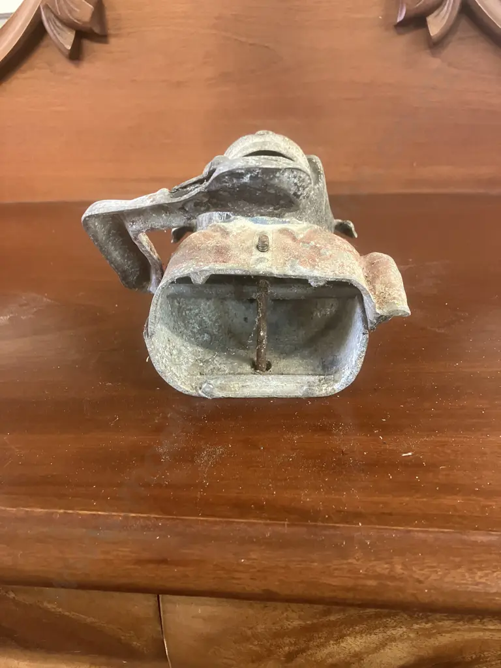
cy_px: 334
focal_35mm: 28
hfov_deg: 49.7
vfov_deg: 63.4
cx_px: 250
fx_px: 540
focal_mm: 3.99
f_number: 1.8
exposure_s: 1/25
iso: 320
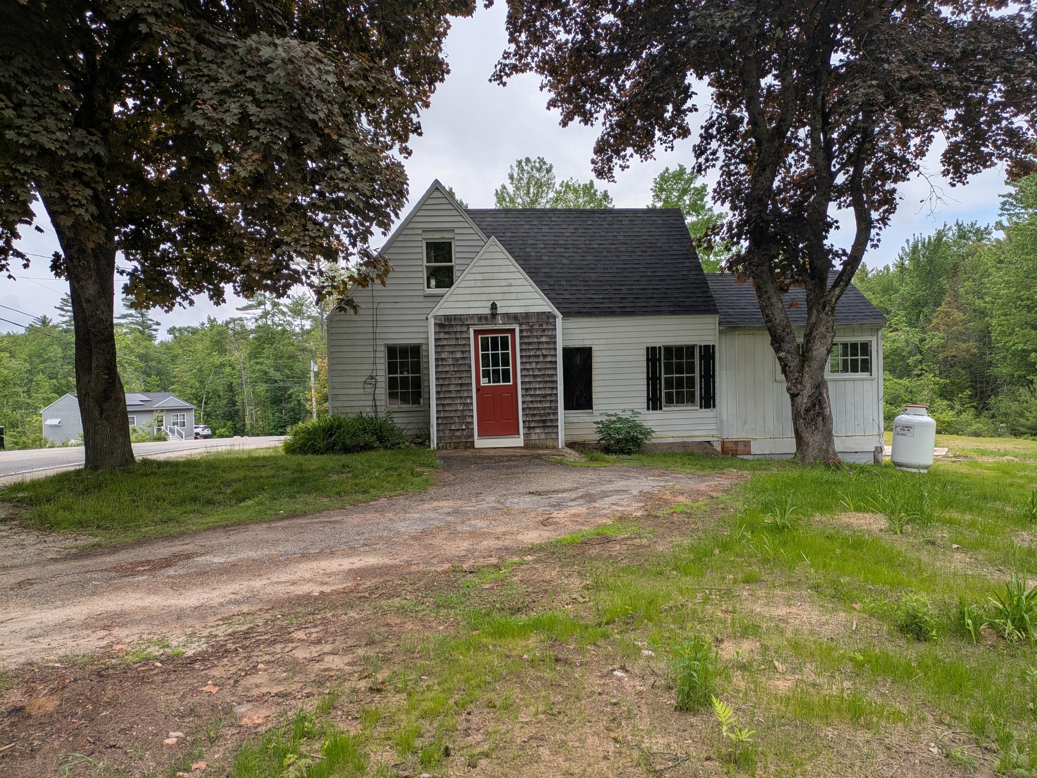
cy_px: 389
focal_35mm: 25
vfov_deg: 54.9
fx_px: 749
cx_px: 518
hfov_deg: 69.4
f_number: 1.89
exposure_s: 1/1292
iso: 45
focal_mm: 5.43
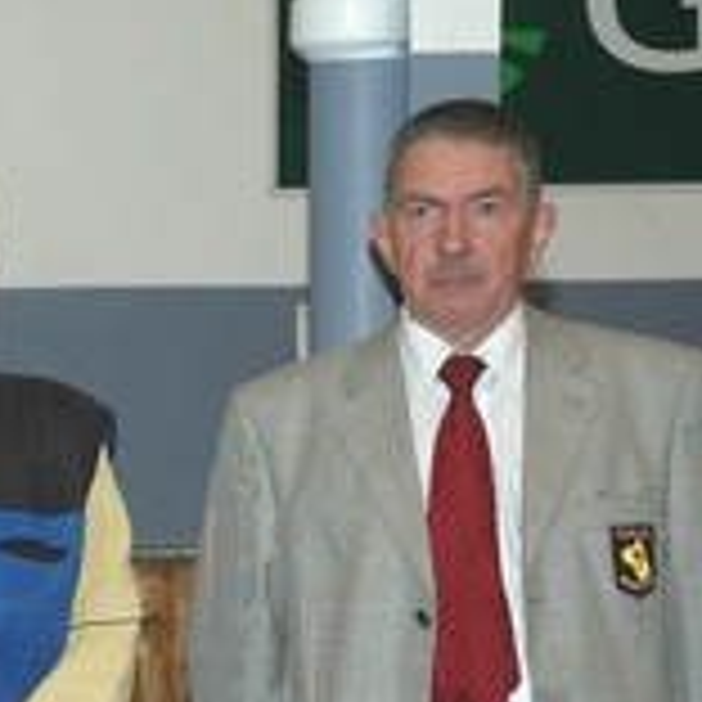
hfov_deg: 10.3
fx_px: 3706
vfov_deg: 10.8
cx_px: -470
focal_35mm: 162
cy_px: 650
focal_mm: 35
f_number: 4.2
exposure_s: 1/60
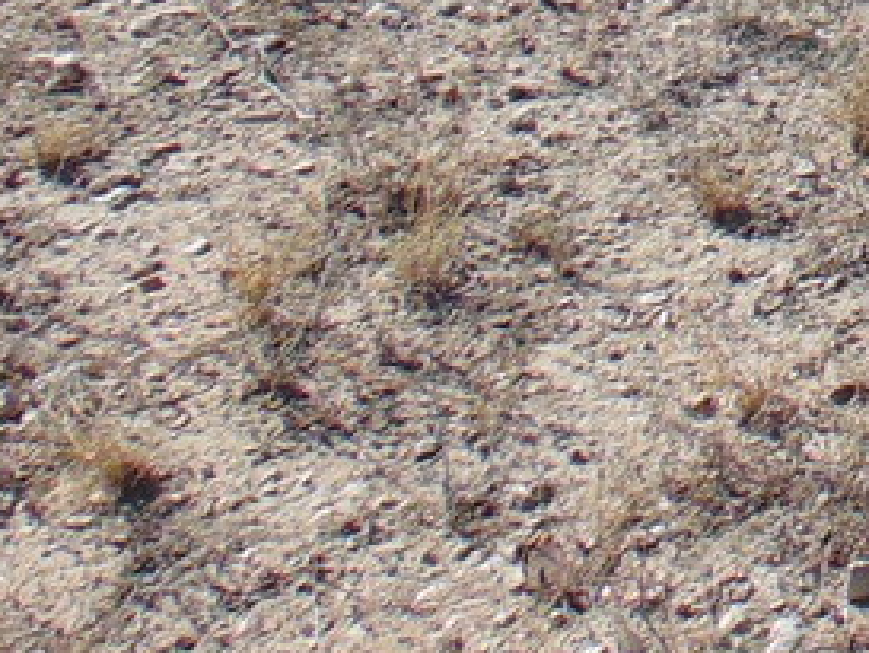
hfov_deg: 12.6
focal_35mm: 132
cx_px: 1862
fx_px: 3315
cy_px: -822
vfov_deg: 10.1
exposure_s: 1/250
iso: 80
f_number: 7.7
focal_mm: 4.5
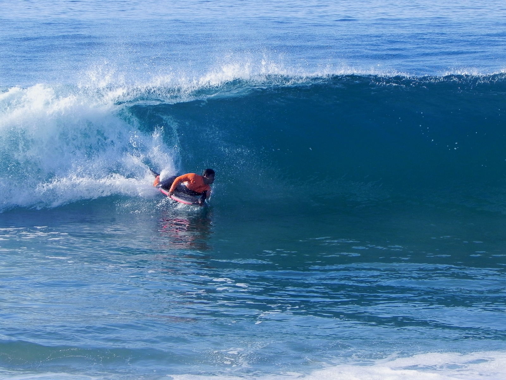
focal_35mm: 184
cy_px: 190
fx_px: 2690
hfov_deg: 10.7
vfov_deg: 8.1
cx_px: 253
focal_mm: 32.7
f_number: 5
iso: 160
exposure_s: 1/472
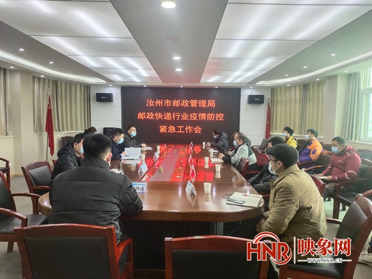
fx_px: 247
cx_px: 186
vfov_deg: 58.8
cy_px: 140
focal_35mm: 23
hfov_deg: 73.9
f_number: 1.79
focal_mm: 4.76
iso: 56
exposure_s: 1/166
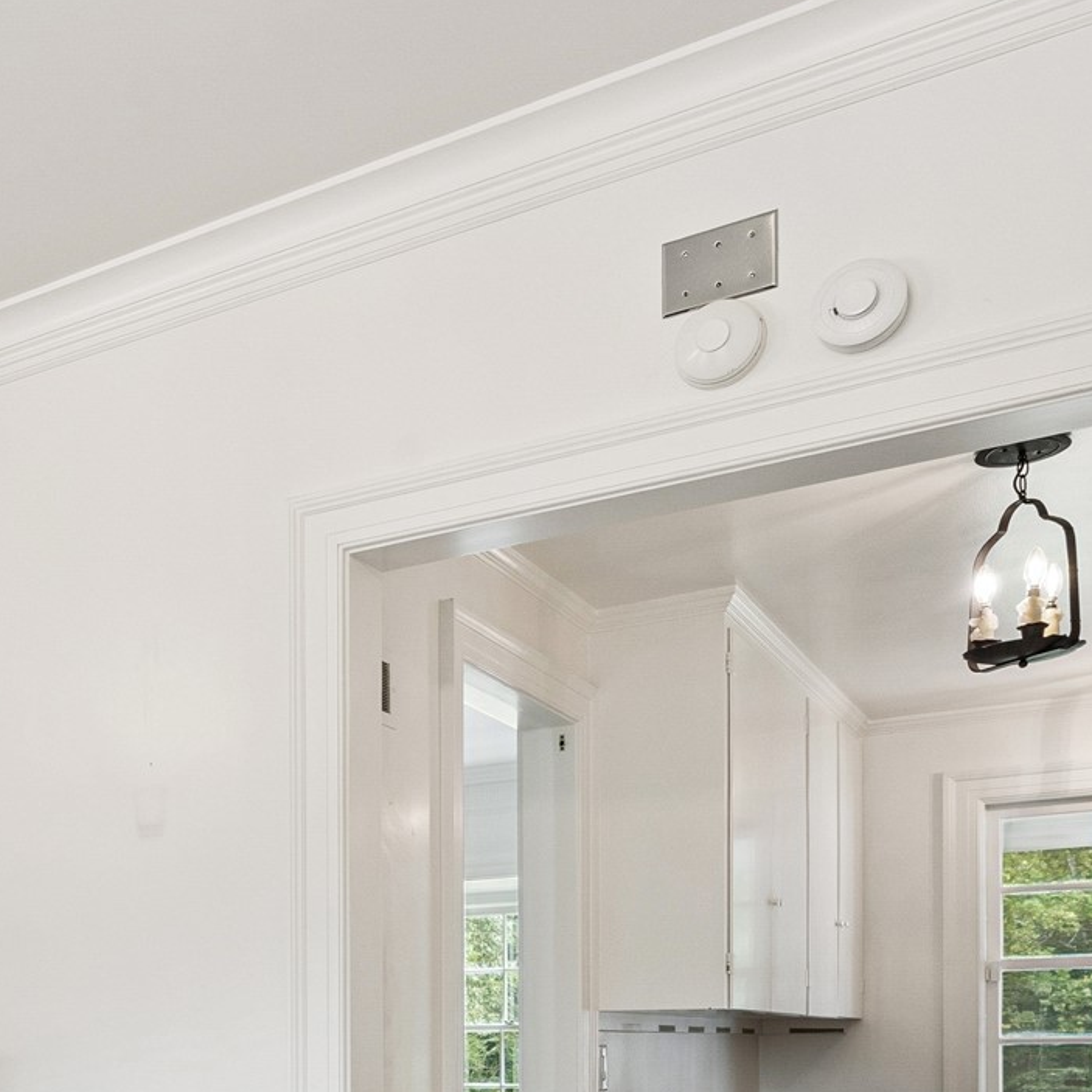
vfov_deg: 37.0
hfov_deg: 35.9
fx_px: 1499
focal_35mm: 42
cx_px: -14
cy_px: 1017
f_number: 9
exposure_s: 1/20
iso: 400
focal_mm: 16
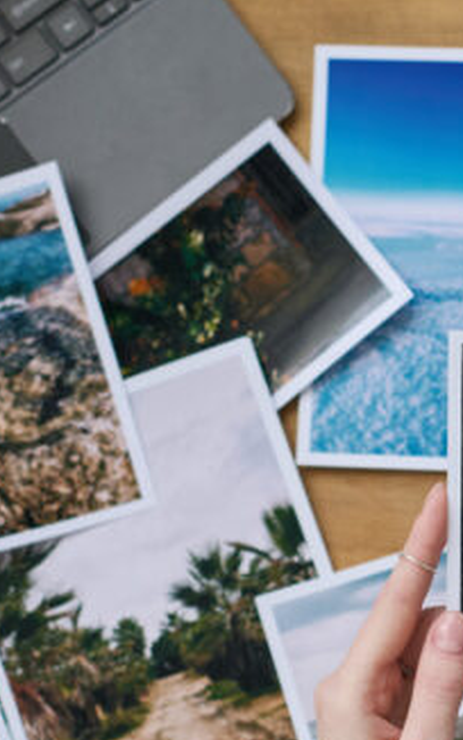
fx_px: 4115
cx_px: 676
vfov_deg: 10.3
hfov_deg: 6.4
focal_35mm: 204
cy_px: 465
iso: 800
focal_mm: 85
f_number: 3.5
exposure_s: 1/160
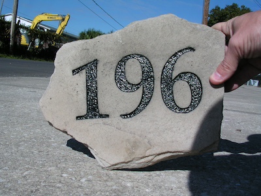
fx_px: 279
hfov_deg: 50.1
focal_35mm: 37
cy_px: 98
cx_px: 130
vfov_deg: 38.7
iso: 100
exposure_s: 1/874
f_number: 4.5
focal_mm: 5.6
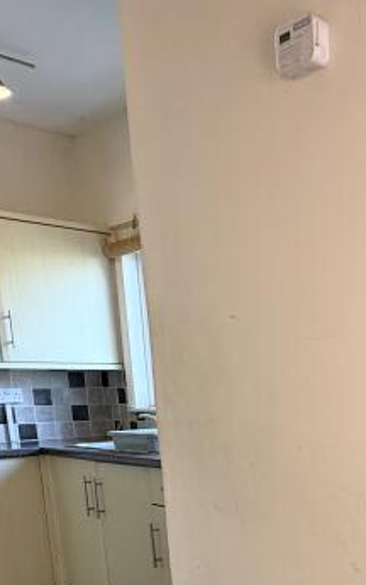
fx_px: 701
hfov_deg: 25.4
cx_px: 471
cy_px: 514
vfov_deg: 42.0
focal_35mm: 44
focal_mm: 2.22
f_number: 2.2
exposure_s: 1/99
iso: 160
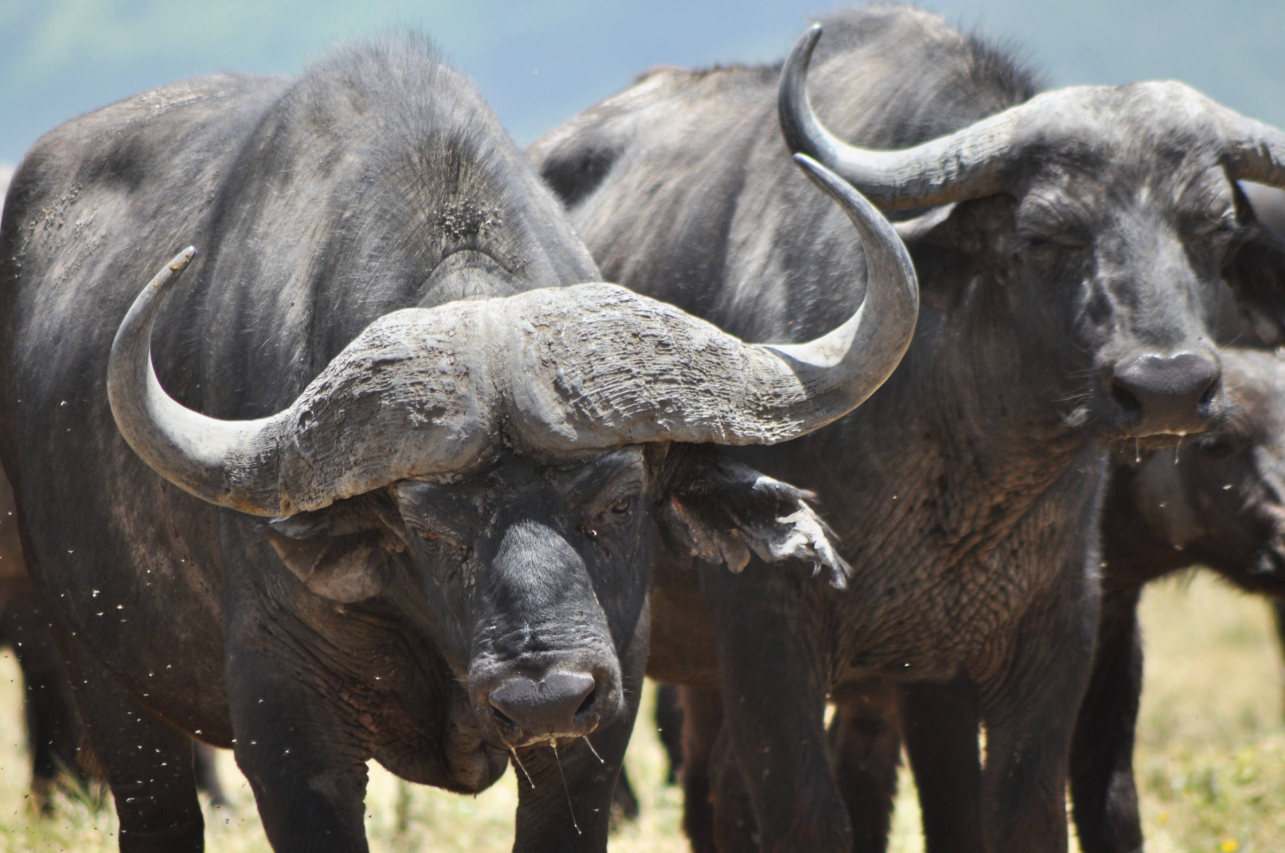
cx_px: 642
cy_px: 426
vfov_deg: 3.0
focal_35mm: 450
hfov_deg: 4.6
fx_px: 16043
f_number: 5.6
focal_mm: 300
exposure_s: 1/1000
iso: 400
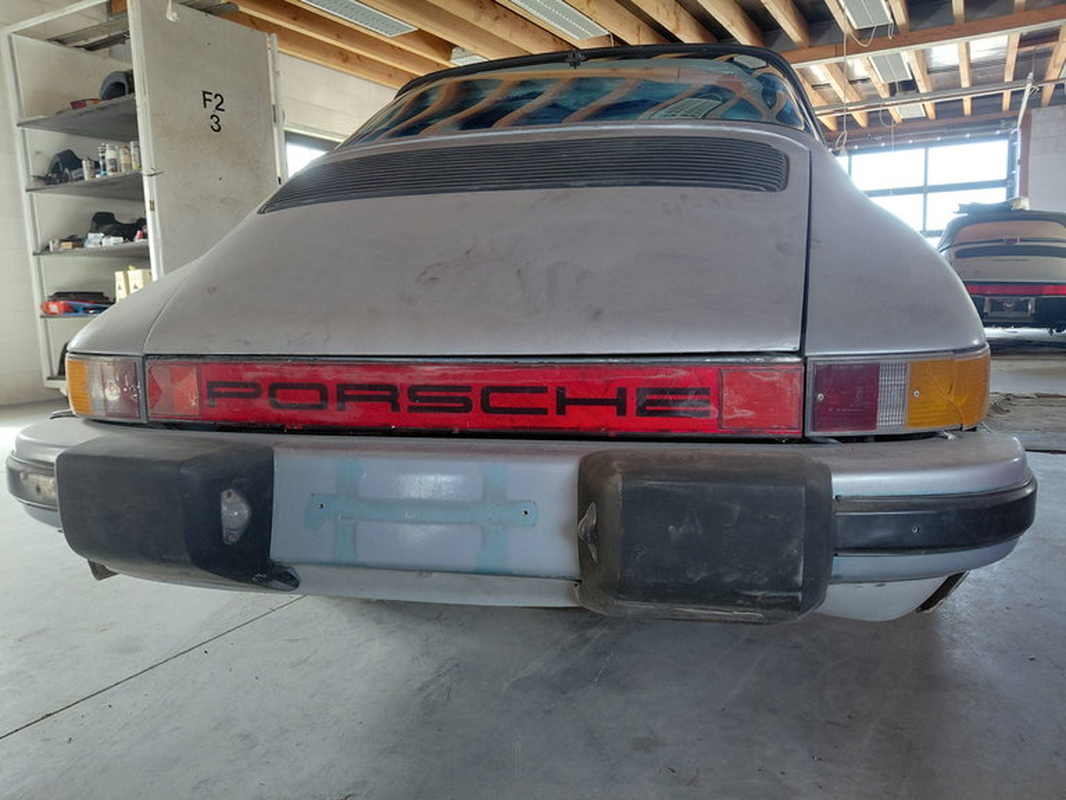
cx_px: 533
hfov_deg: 69.4
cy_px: 400
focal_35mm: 25
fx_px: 770
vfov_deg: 54.9
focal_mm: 4.69
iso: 160
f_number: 1.8
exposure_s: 1/50.1
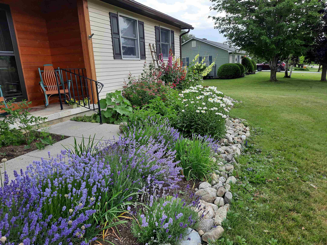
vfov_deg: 54.9
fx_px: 236
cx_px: 164
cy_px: 122
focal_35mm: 25
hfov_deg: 69.4
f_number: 2
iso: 32
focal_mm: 4.6
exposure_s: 1/139
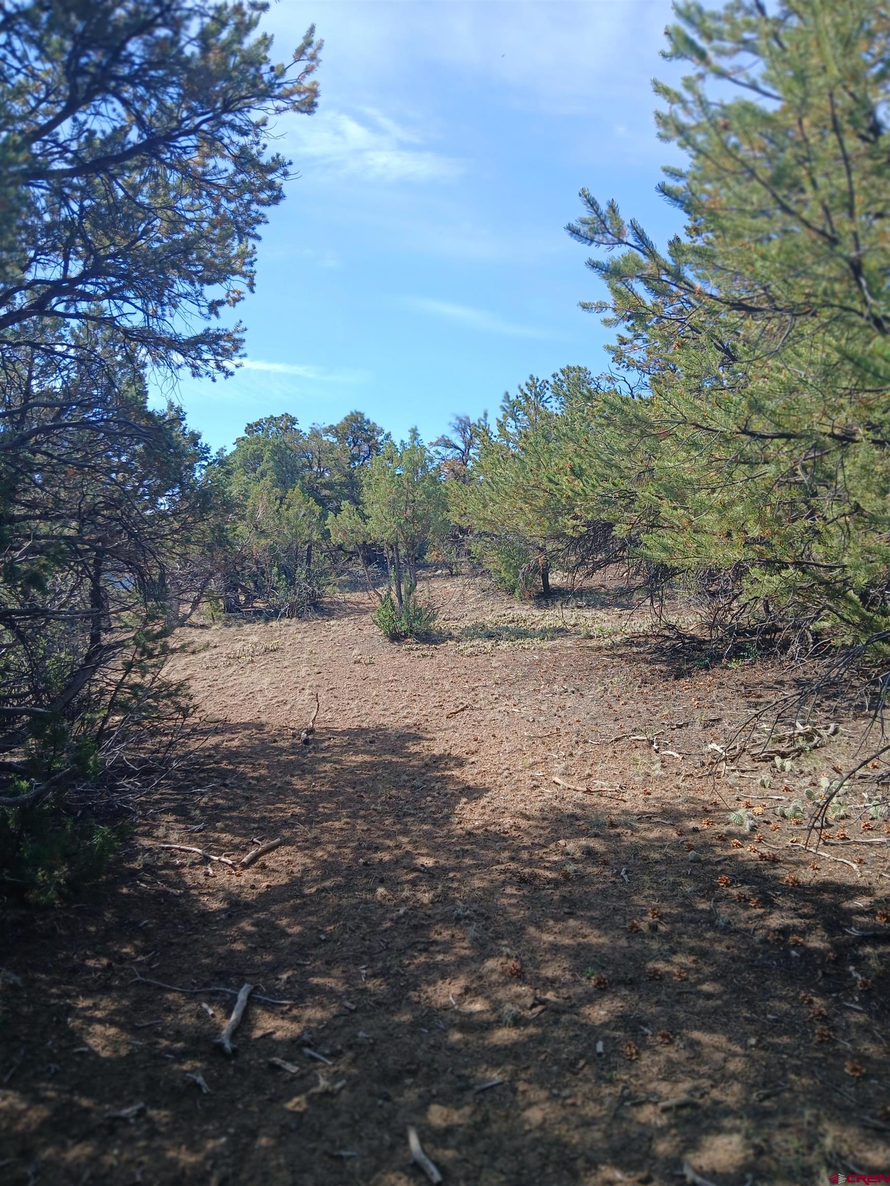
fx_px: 891
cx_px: 445
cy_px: 593
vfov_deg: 67.3
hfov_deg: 53.1
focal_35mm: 26
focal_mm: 3.98
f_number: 1.8
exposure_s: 1/243
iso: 20
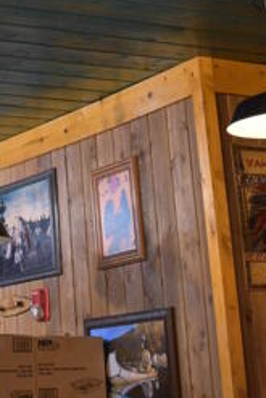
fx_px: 1107
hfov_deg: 13.3
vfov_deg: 19.1
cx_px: -50
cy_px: -99
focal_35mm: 100
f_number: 3.5
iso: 1000
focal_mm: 18
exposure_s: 1/30
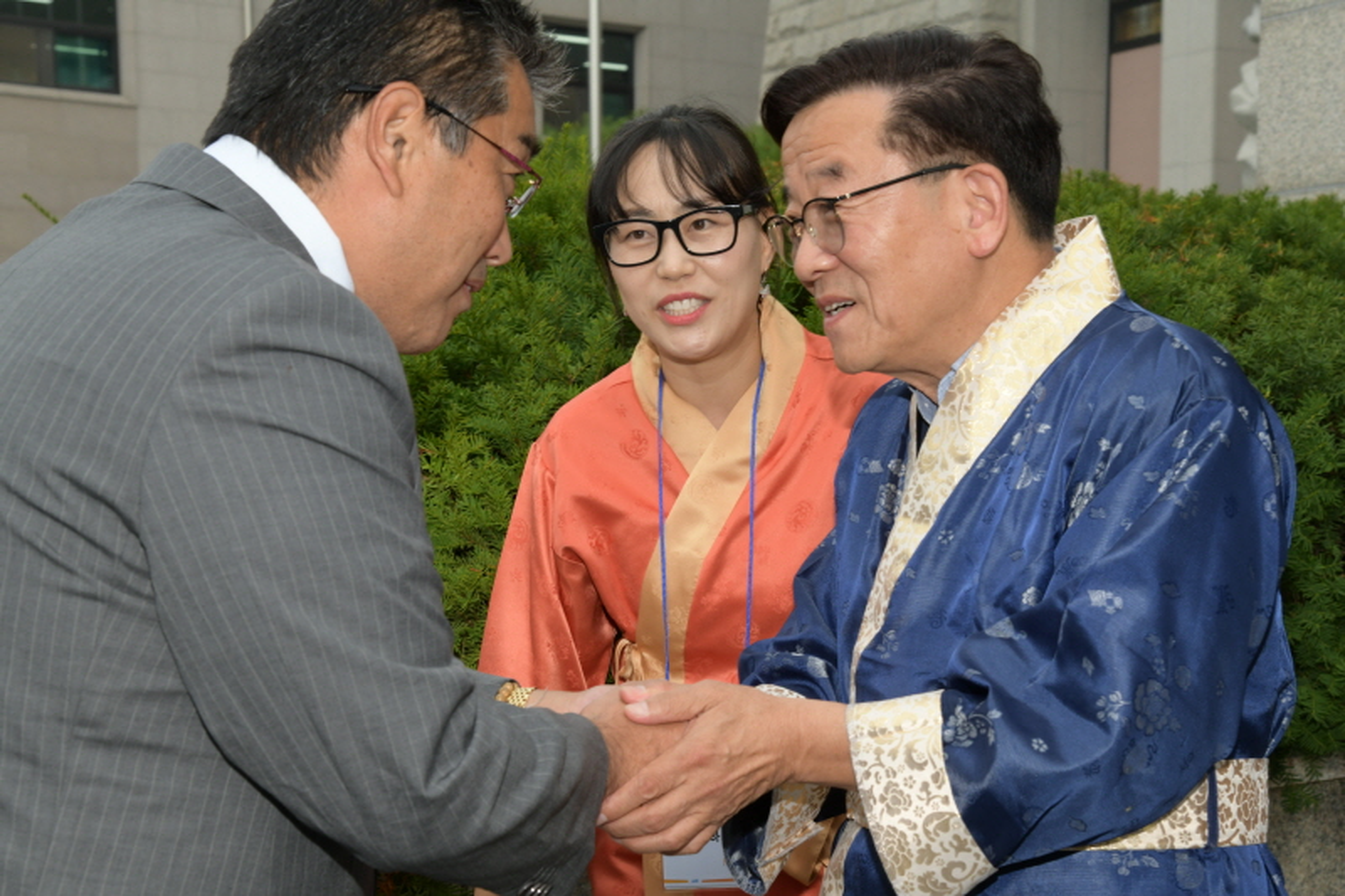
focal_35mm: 55
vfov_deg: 24.6
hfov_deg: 36.3
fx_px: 2054
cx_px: 672
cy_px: 448
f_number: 9
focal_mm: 55
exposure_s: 1/100
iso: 400
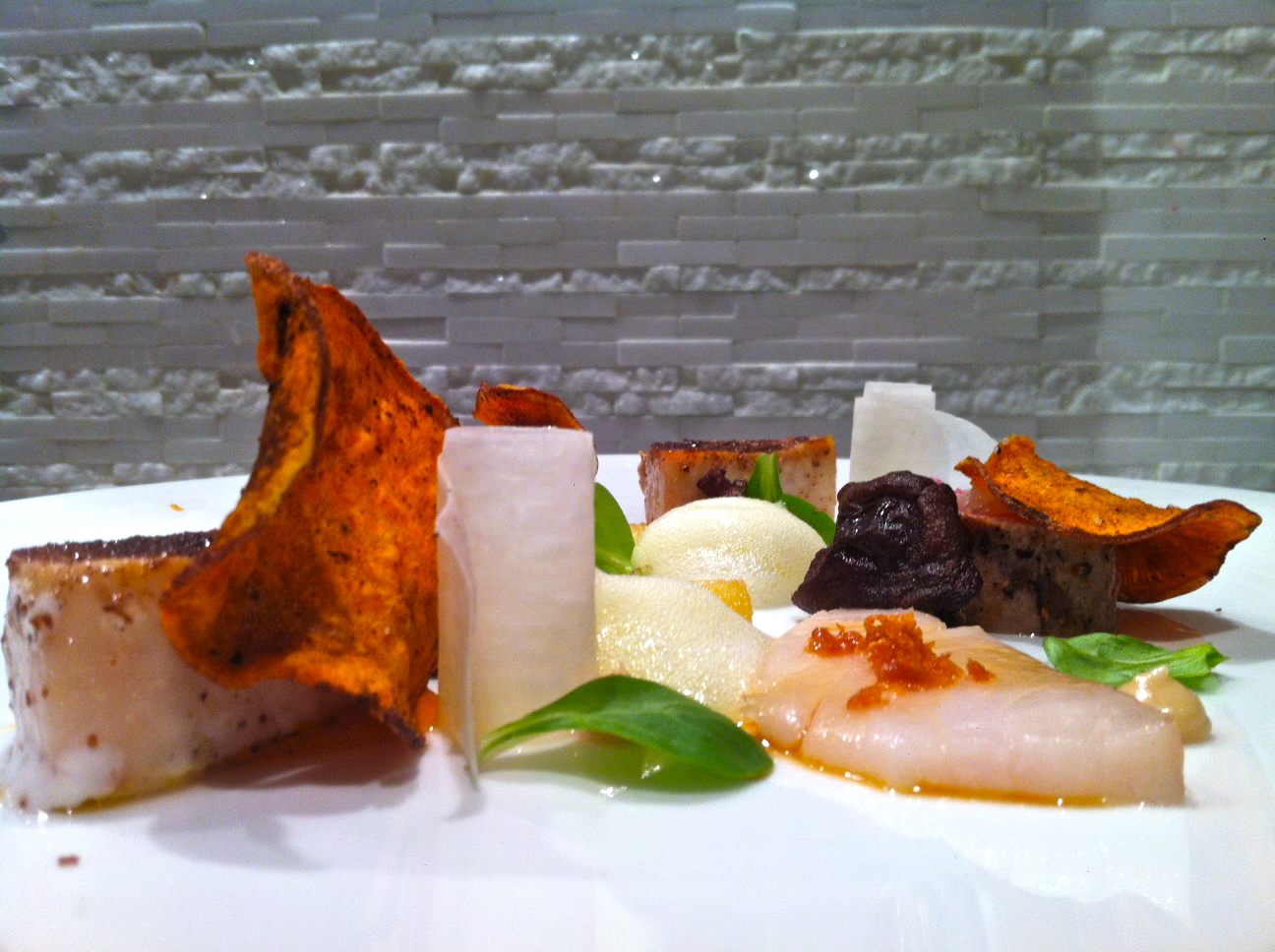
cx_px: 638
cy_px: 476
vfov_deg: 40.6
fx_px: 1287
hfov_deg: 52.7
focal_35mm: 35
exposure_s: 1/20
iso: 80
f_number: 2.8
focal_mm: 3.85
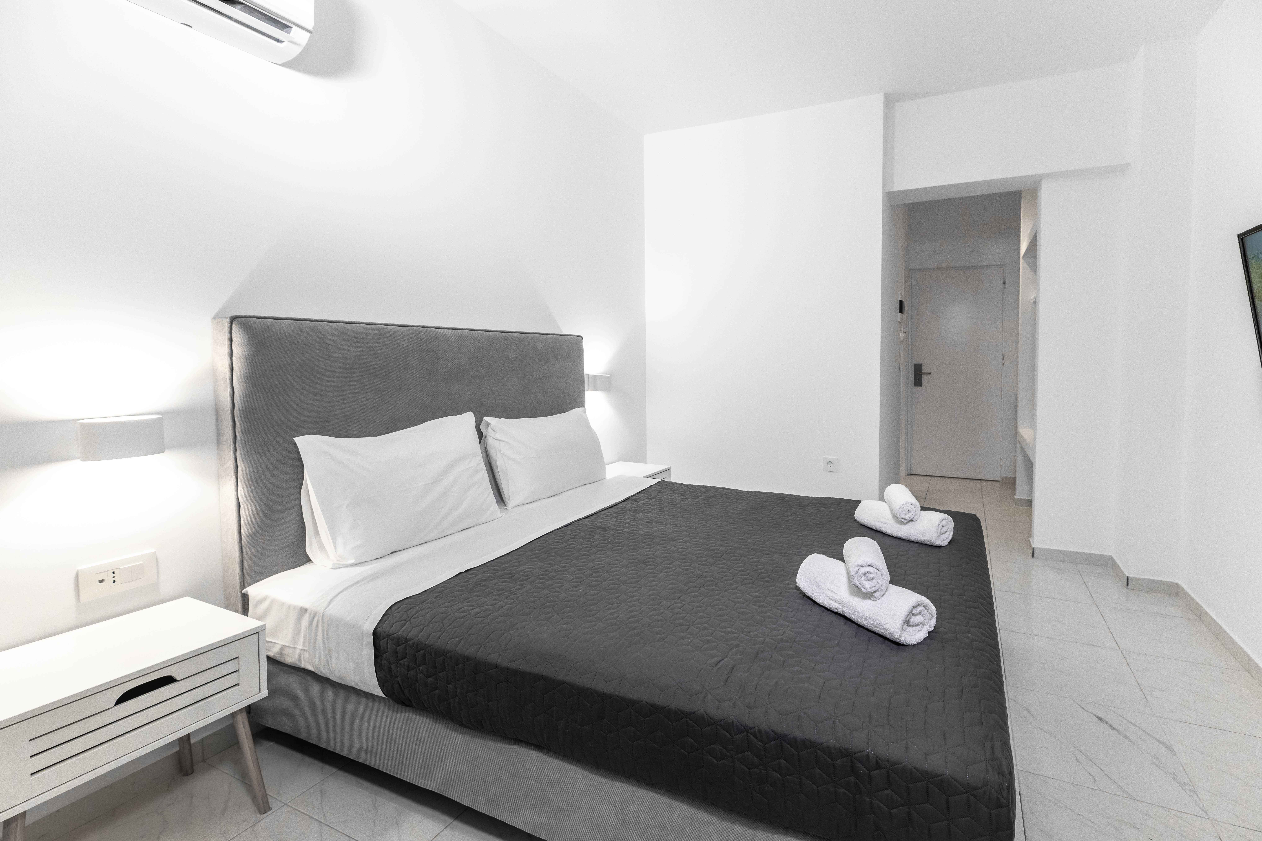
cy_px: 420
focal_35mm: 14
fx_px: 491
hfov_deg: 104.3
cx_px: 631
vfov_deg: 81.2
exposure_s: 1/200
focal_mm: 14
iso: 1250
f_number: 5
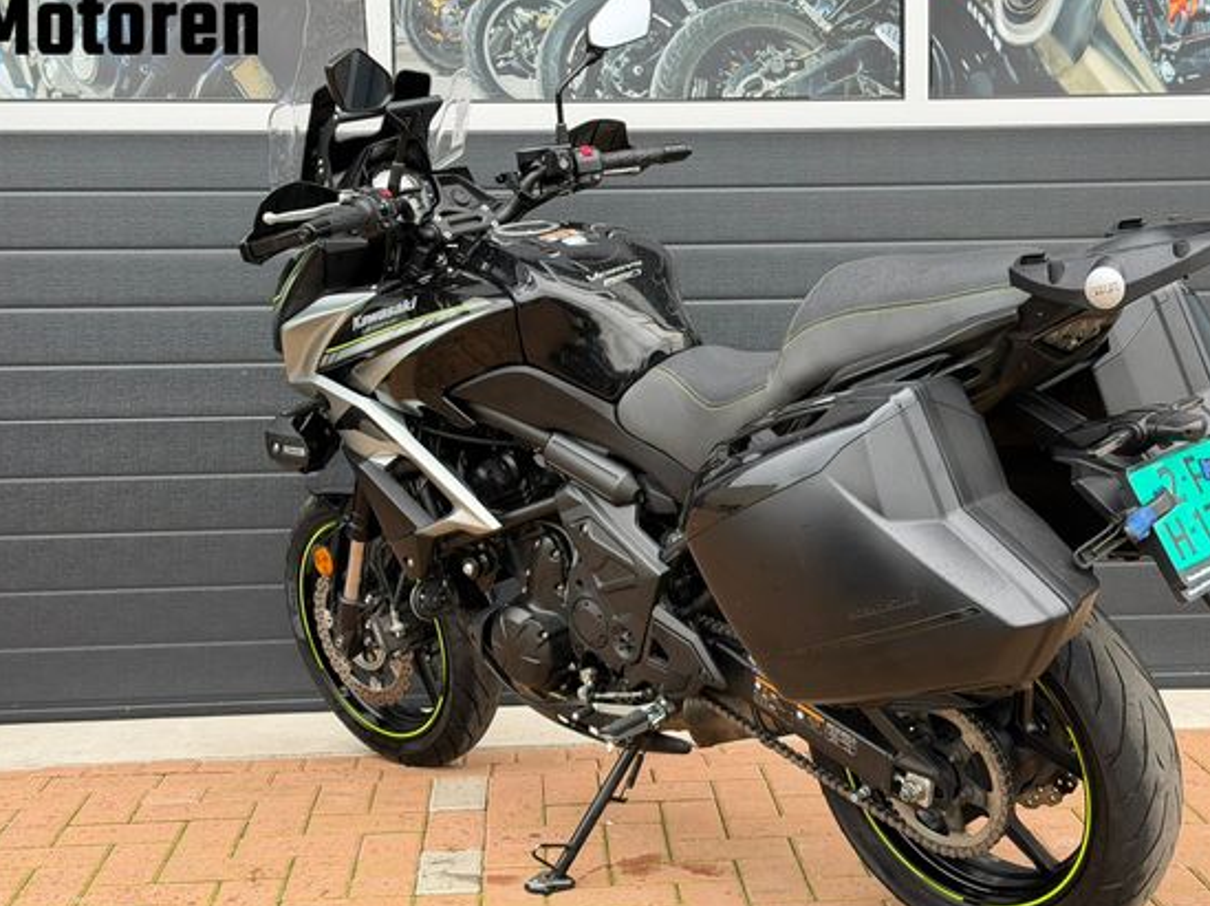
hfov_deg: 34.3
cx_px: 681
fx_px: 1956
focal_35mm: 56
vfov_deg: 26.1
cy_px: 436
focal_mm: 6.76
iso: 64
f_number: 1.78
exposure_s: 1/217
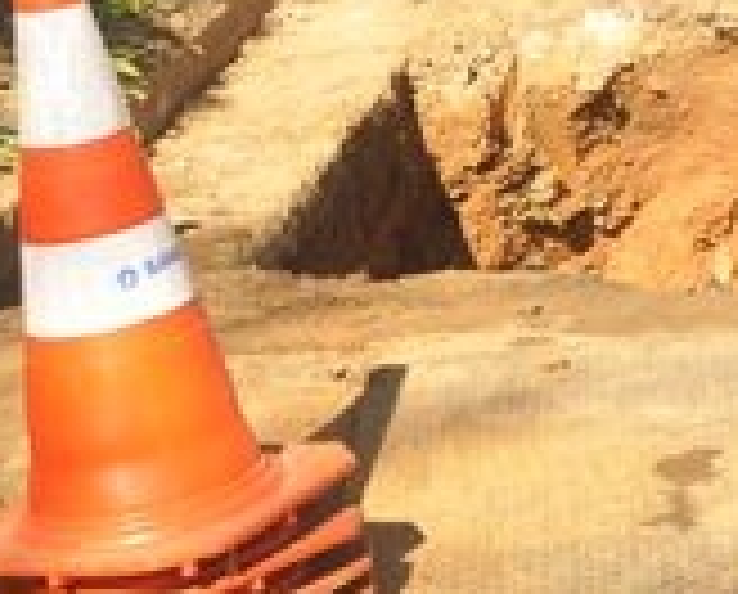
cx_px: 1102
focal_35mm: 165
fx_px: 3603
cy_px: -169
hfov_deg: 11.2
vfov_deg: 9.3
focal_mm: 35
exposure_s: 1/100
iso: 200
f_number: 10
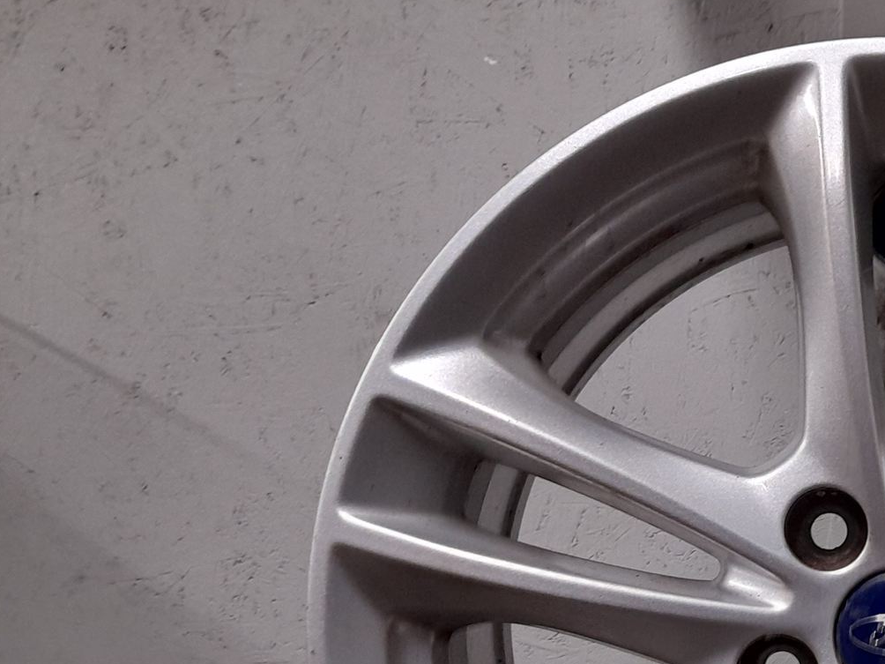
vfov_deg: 27.3
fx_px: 1304
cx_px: 896
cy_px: 627
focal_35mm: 51
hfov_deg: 34.0
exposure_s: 1/30
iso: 320
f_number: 2
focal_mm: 4.6
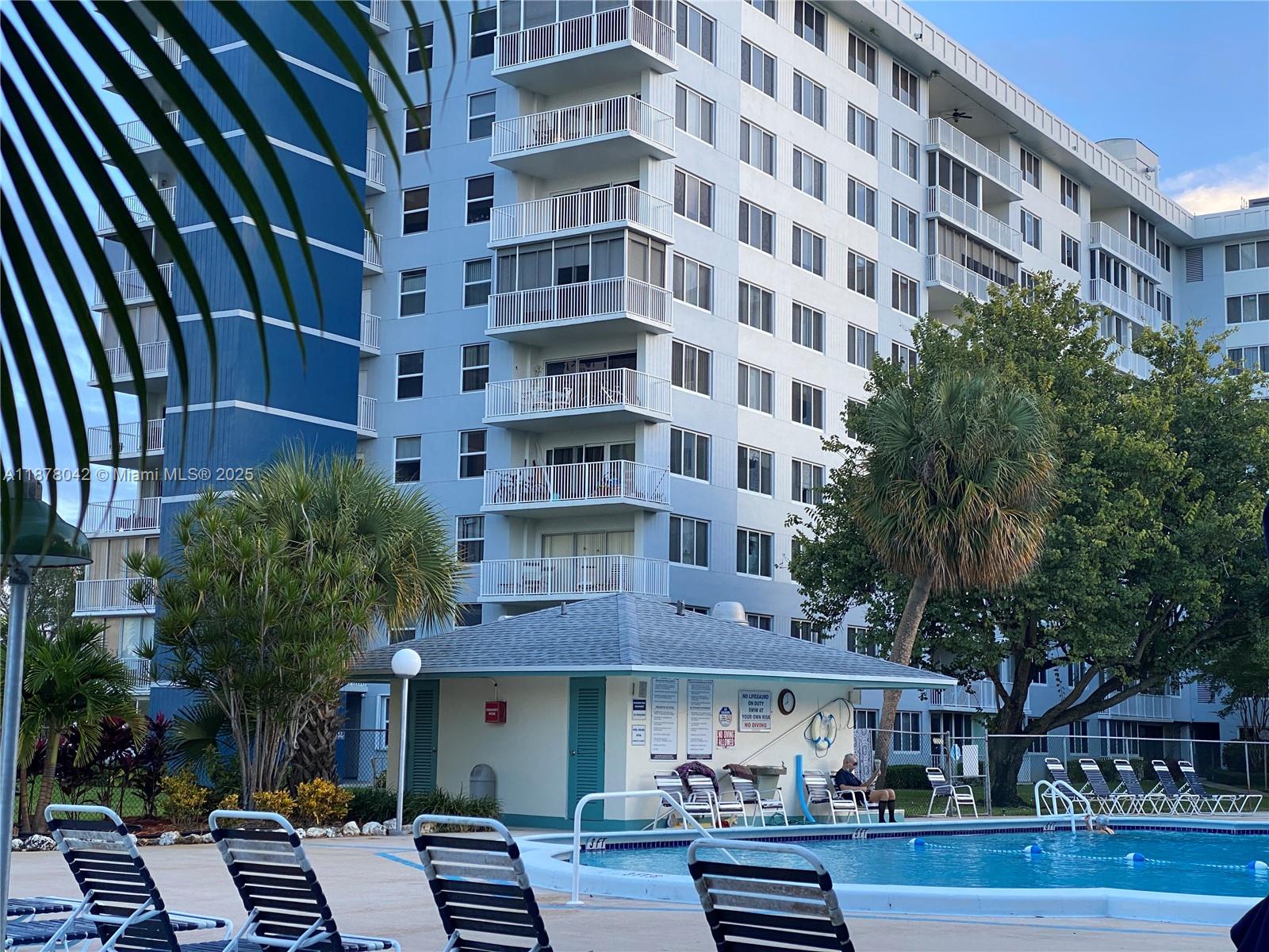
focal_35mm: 52
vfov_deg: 28.0
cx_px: 634
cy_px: 476
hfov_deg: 36.8
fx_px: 1906
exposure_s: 1/129
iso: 20
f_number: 2
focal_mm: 6
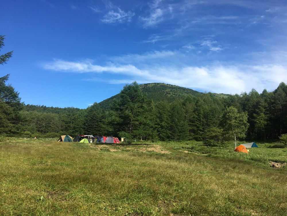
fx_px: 240
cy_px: 108
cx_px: 144
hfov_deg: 61.7
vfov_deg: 48.2
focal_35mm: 29
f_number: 2.2
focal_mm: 4.15
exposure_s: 1/1374
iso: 25
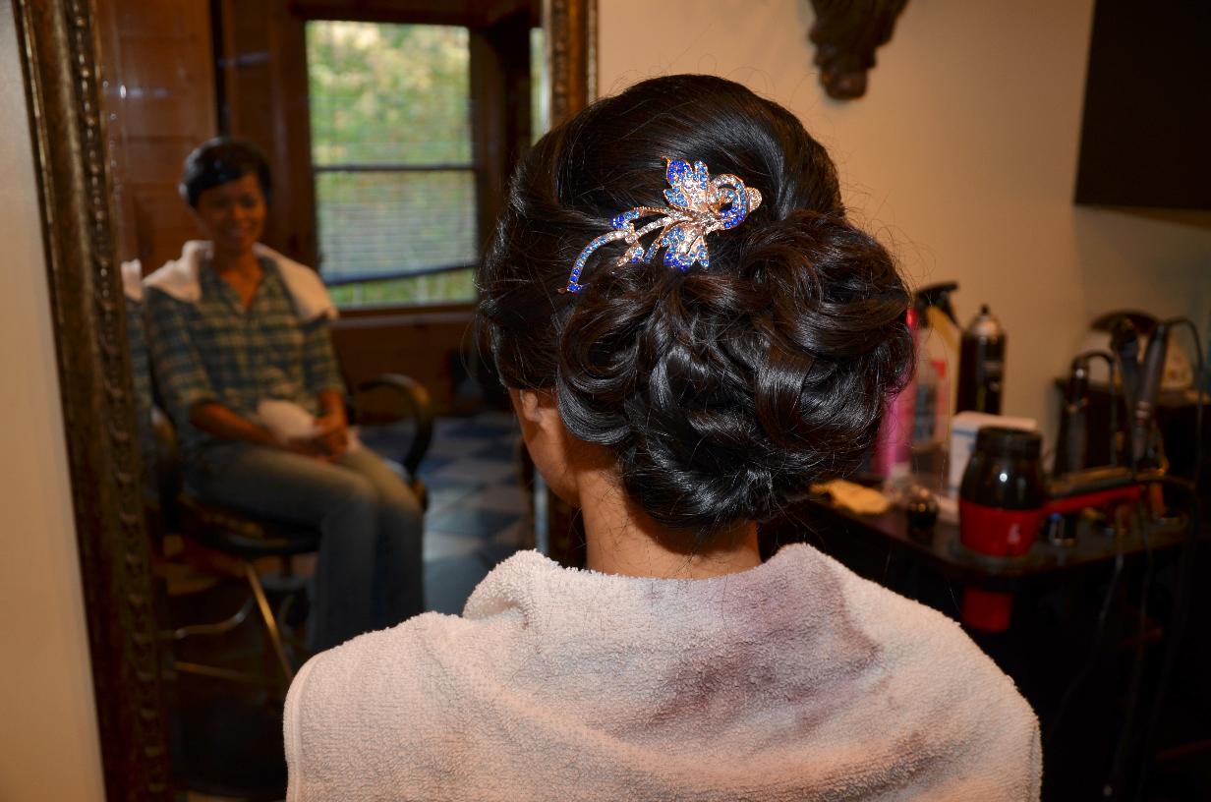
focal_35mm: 36
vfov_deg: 36.7
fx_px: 1208
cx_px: 606
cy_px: 401
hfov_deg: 53.2
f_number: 4
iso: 125
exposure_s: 1/60
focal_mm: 24
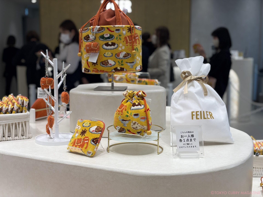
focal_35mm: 52
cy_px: 98
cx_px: 132
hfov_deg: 36.8
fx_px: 395
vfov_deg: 28.0
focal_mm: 5.96
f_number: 1.6
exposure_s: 1/165
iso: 25
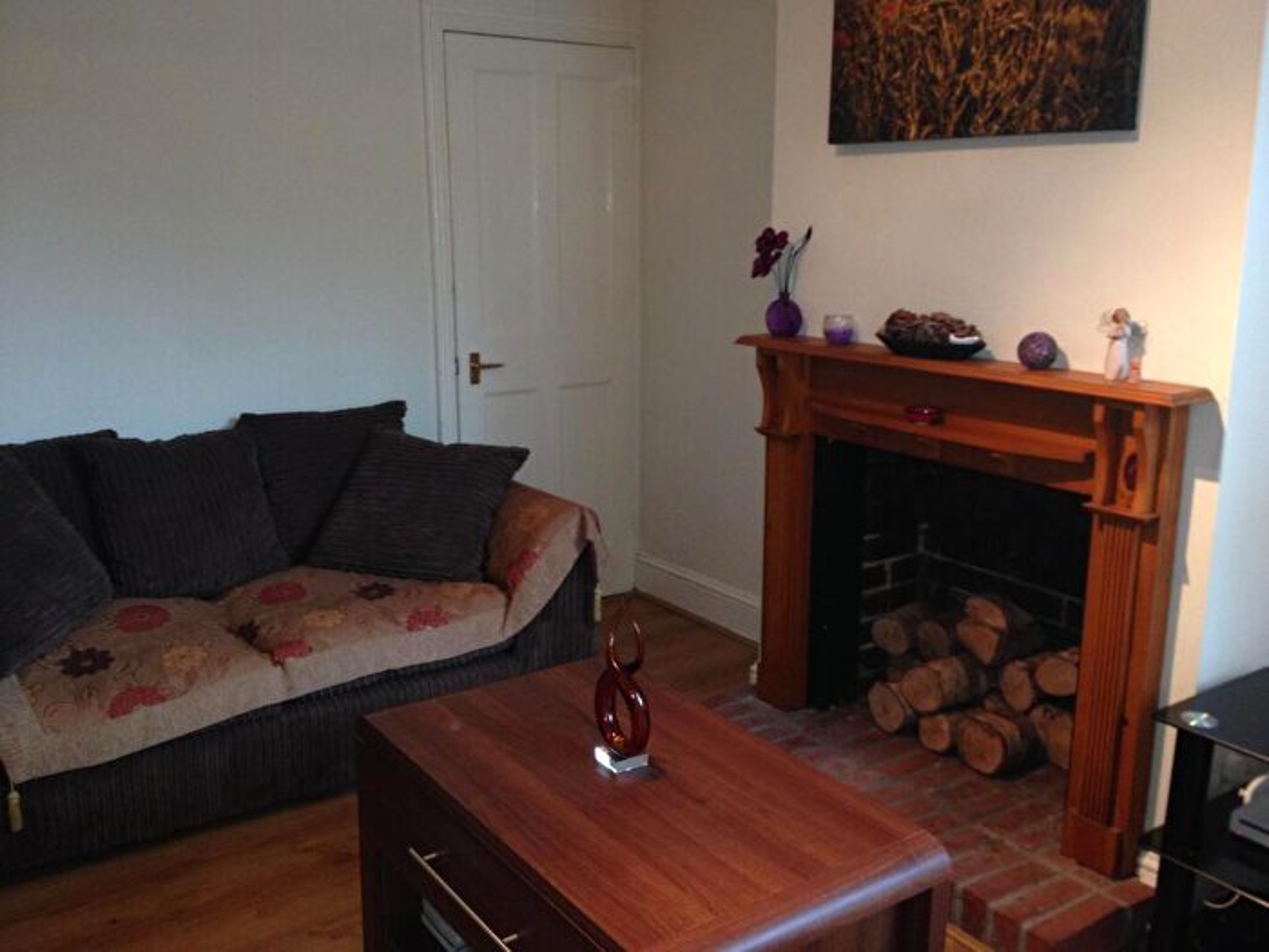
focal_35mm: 35
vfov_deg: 40.7
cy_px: 476
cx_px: 634
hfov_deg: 52.6
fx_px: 1283
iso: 160
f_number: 2.4
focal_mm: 4.28
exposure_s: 1/17
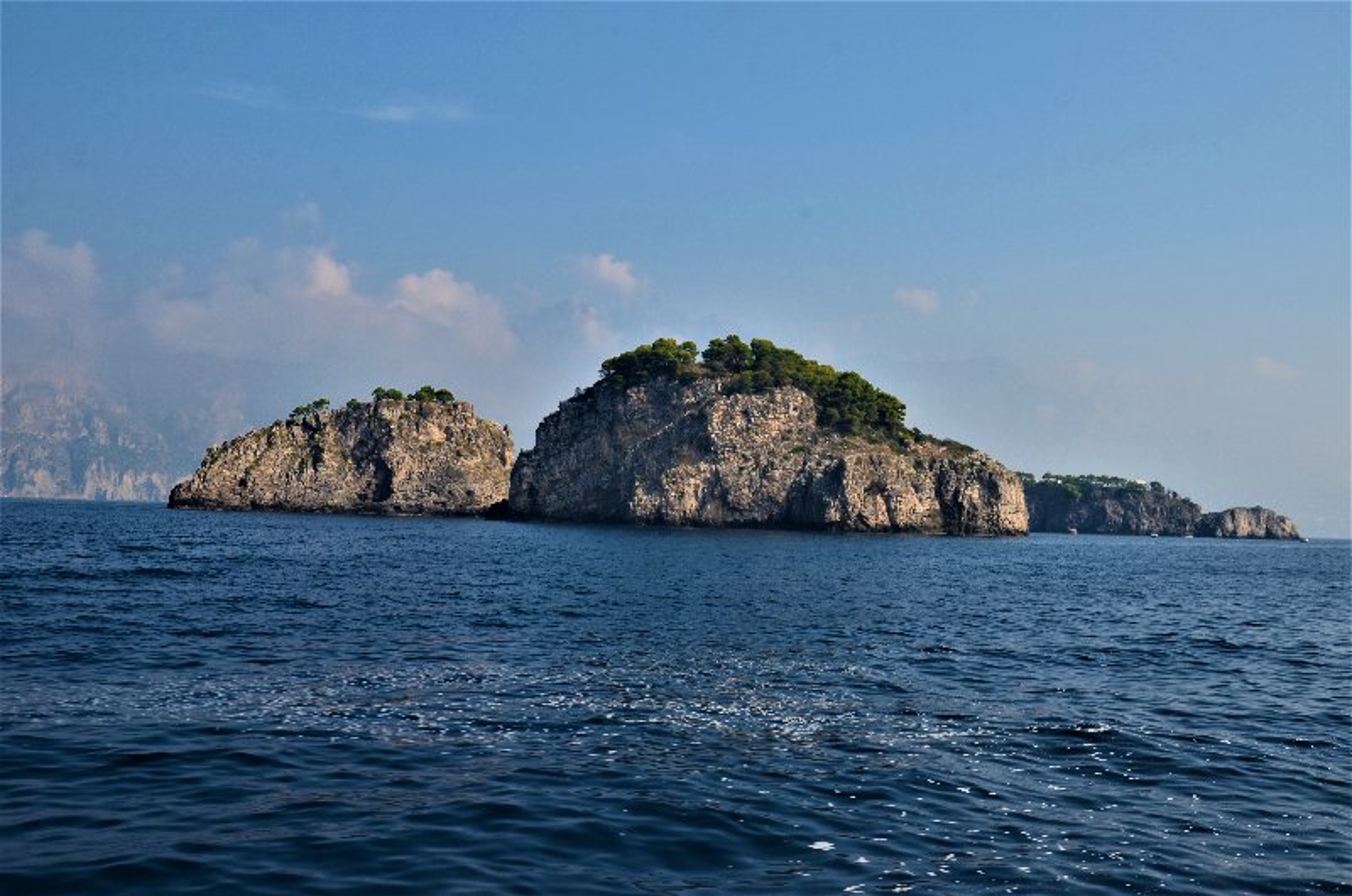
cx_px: 676
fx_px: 1462
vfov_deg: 34.1
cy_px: 448
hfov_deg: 49.6
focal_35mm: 39
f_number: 11
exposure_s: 1/125
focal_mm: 26
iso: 180
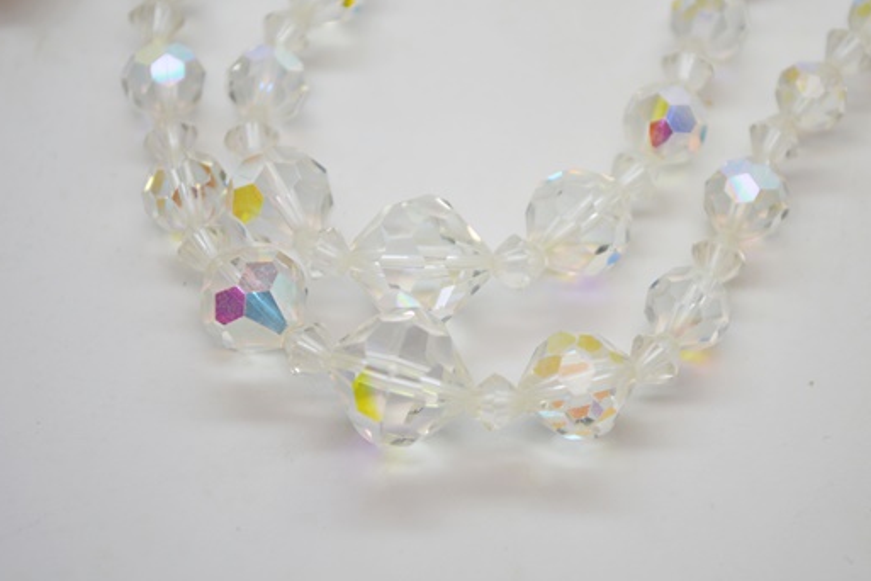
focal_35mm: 97
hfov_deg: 21.1
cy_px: 282
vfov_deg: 14.2
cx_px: 487
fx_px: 2337
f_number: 5.6
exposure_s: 1/125
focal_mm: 55
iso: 200
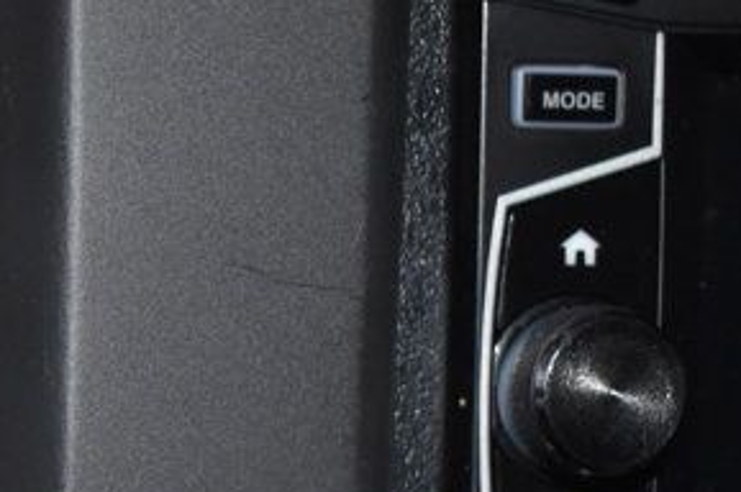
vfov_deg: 9.1
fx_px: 3063
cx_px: -226
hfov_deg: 13.3
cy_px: 623
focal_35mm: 149
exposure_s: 1/60
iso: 1400
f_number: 4.2
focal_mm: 28
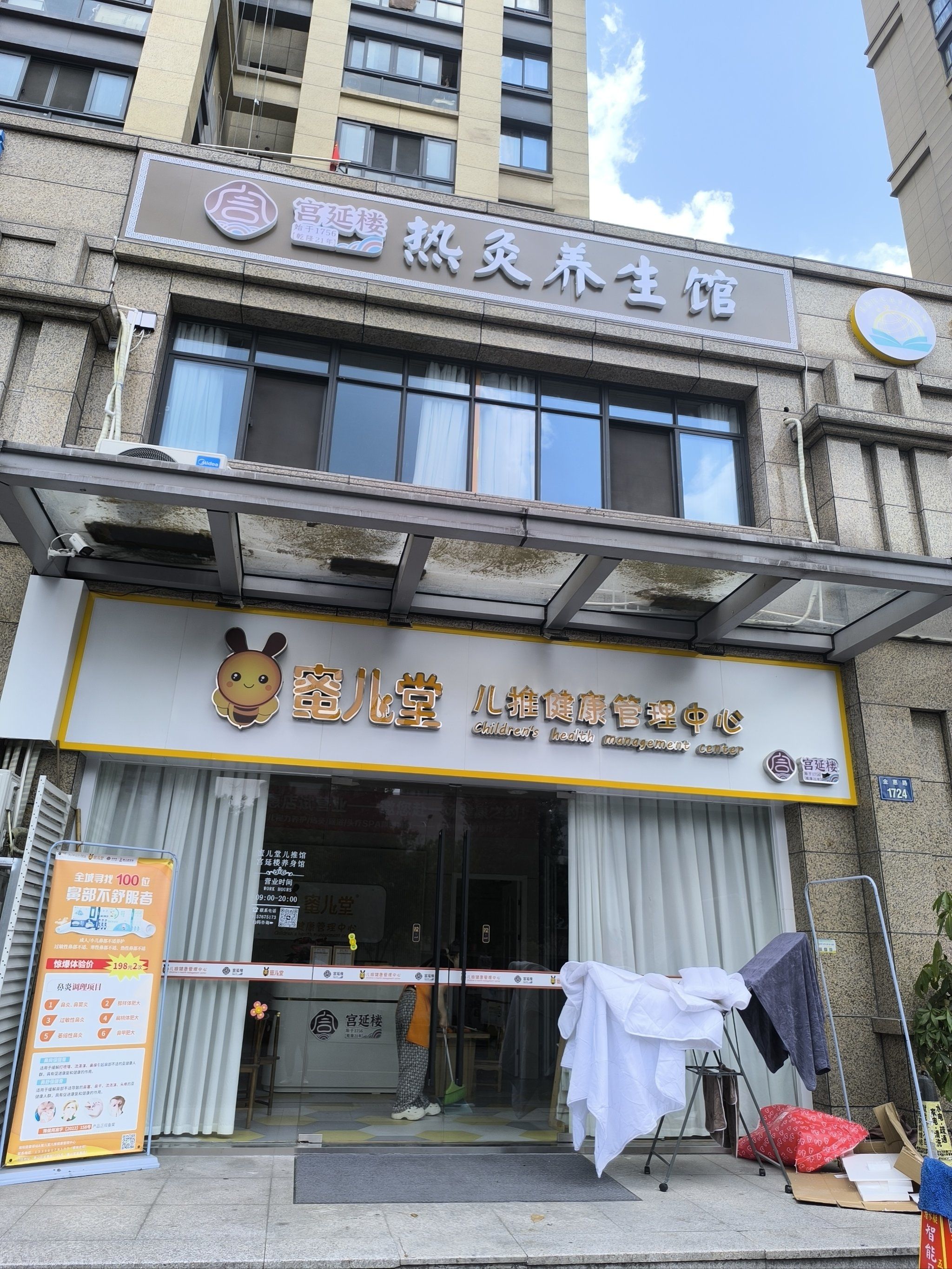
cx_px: 476
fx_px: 843
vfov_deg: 73.9
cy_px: 634
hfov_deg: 58.9
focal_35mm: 23
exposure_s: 1/588
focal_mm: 6.14
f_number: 1.65
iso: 50
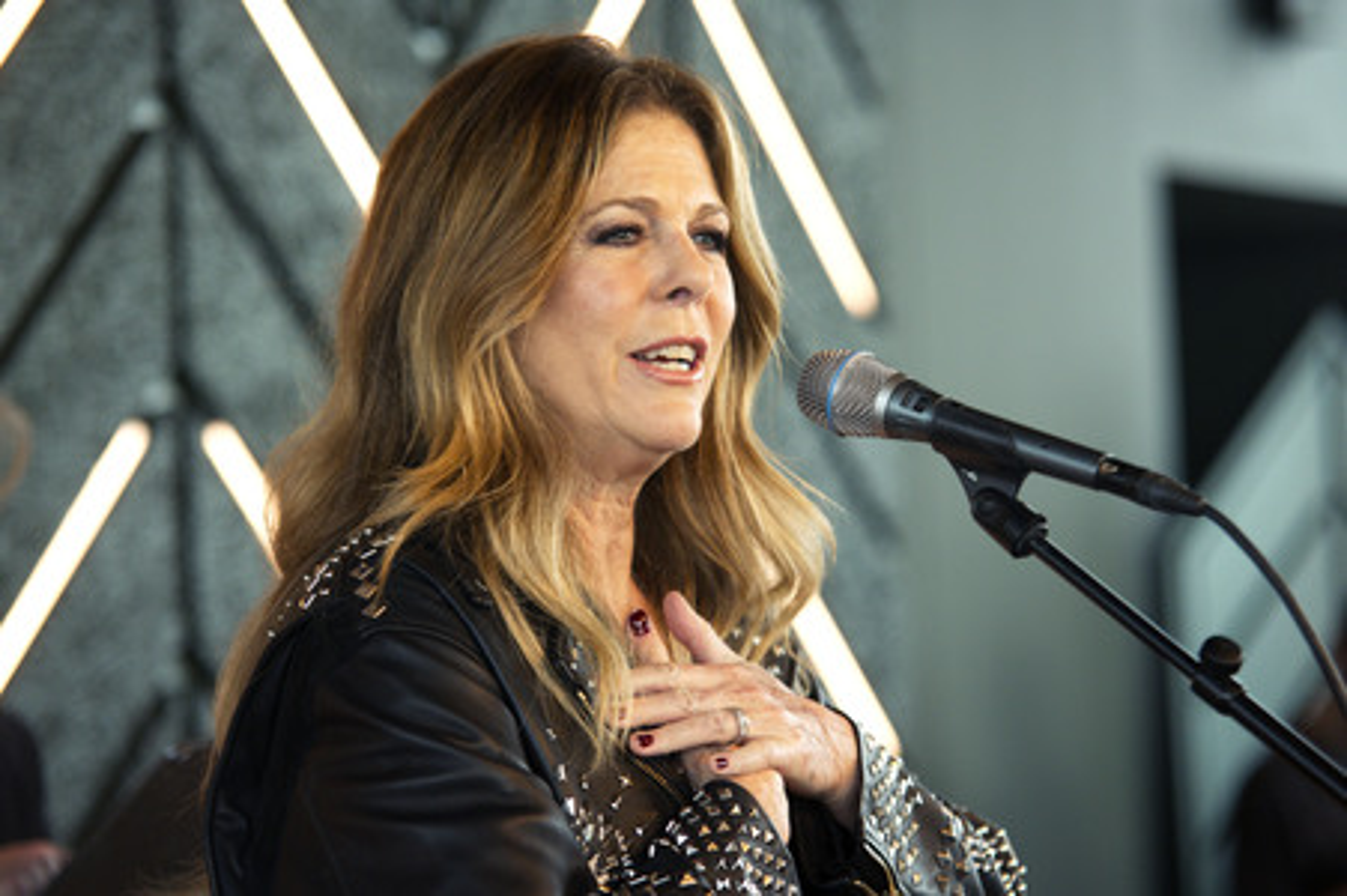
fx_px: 4487
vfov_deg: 11.4
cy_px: 448
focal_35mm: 120
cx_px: 674
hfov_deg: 17.1
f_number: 3.5
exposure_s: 1/200
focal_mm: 120
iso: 1600
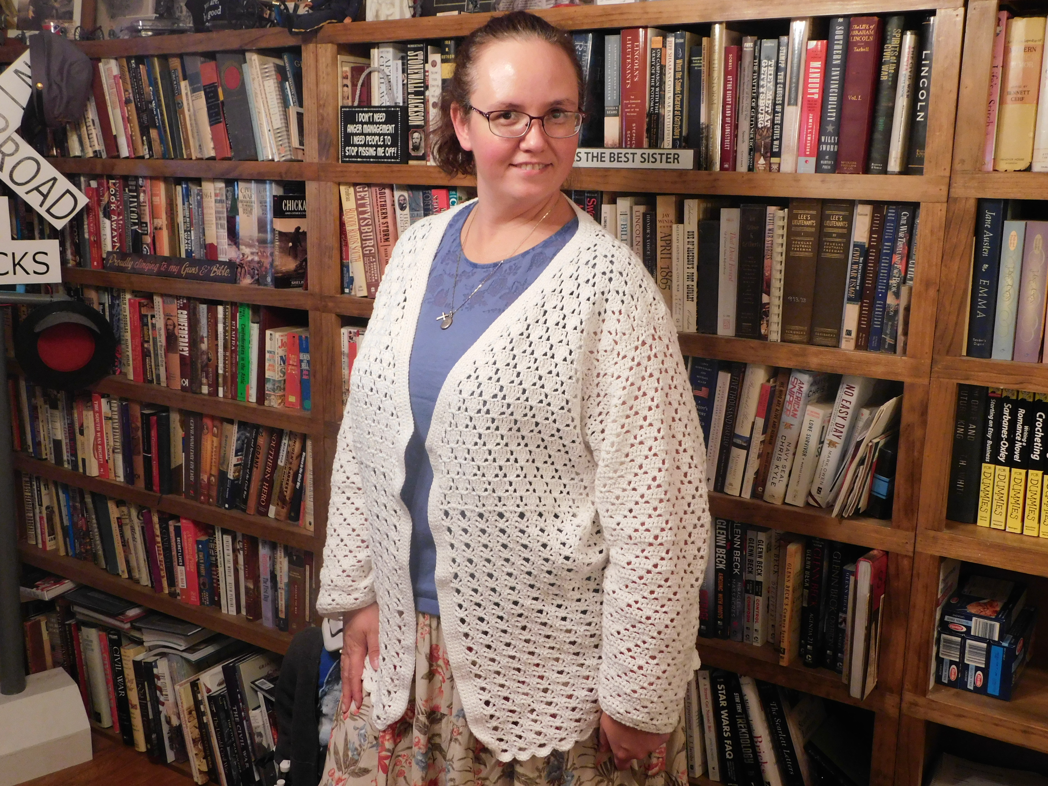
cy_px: 393
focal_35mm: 36
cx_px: 524
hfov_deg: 51.4
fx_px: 1090
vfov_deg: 39.7
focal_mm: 6.3
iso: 400
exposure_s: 1/13
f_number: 3.5
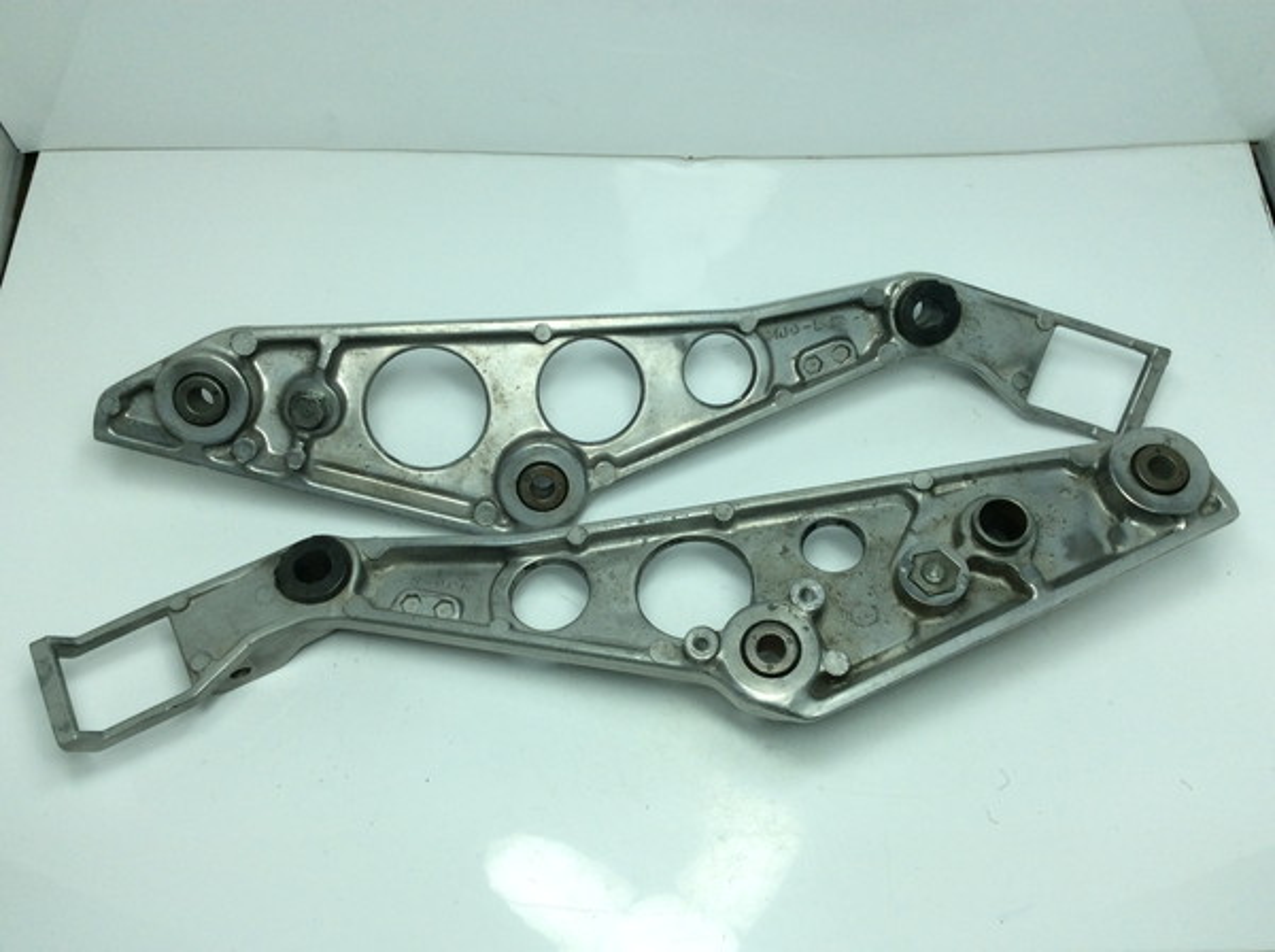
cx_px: 638
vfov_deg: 44.0
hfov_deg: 56.9
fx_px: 1177
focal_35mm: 32
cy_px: 476
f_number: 2.4
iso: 32
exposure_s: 1/489
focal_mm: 3.3
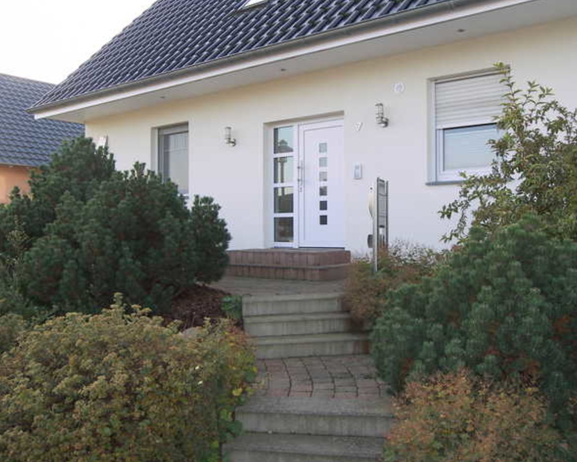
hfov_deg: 50.2
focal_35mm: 36
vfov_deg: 41.2
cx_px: 312
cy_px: 232
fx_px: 615
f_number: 3.2
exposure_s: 1/125
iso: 50
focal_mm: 7.1
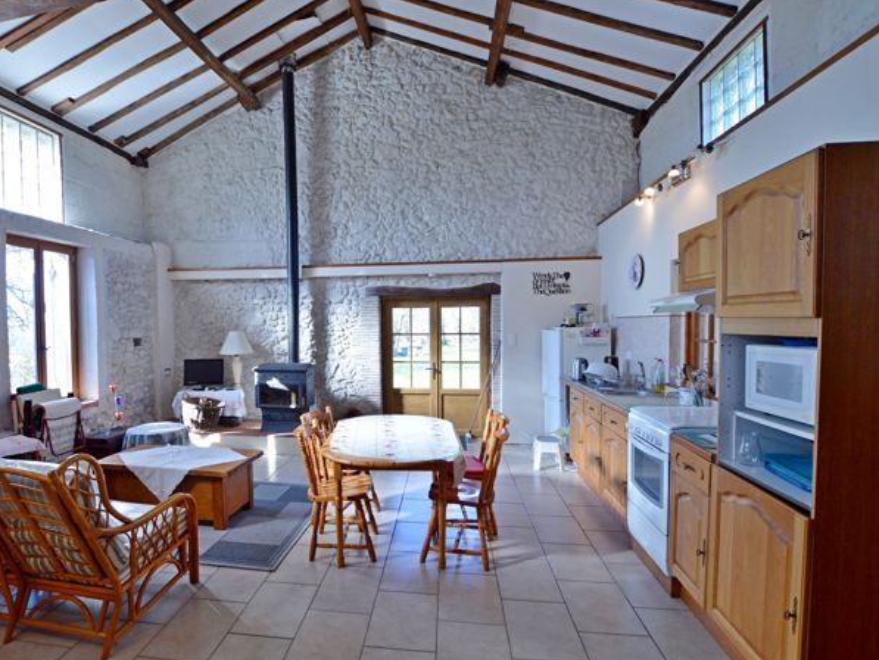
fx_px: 432
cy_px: 337
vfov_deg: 74.7
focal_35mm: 17
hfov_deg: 90.4
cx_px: 375
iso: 400
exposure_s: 1/100
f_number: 5
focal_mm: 10
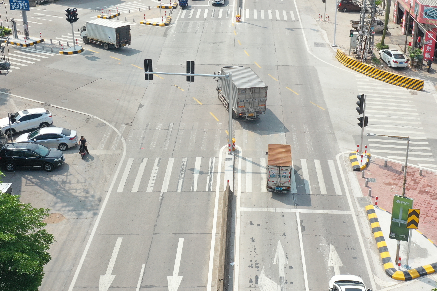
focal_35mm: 52
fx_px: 631
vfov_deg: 25.9
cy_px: 109
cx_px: 235
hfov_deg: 38.2
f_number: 5.6
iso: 100
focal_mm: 10.26
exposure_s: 1/400
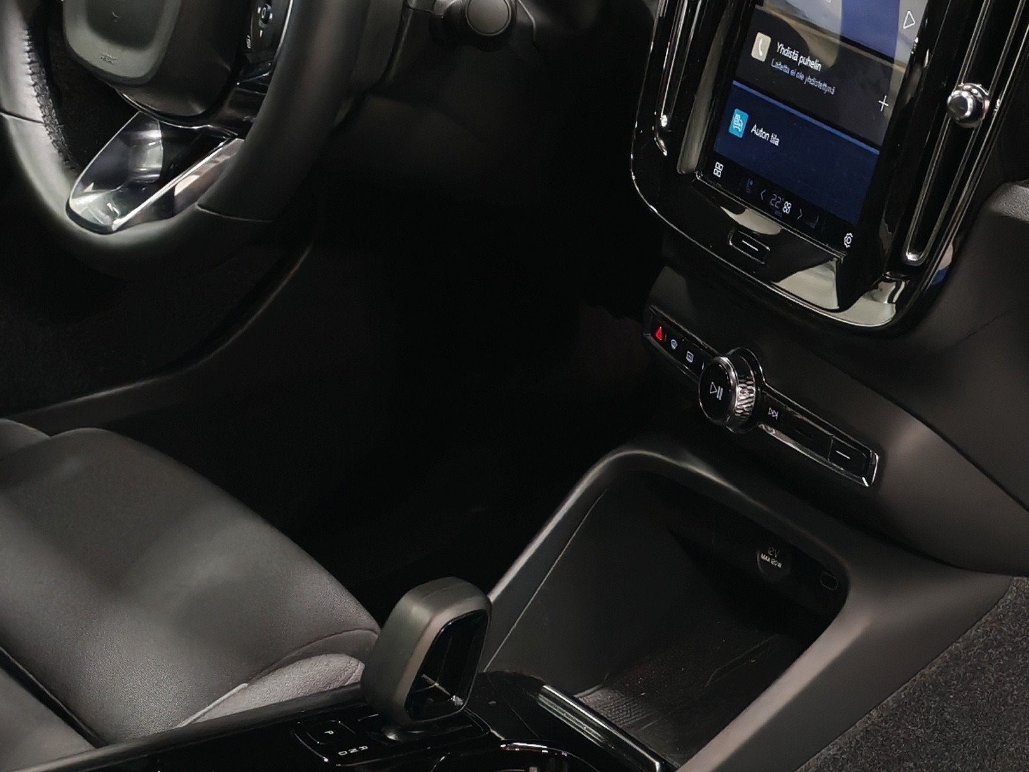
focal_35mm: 81
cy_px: 450
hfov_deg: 23.7
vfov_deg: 18.2
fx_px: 2408
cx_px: 845
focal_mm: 6.12
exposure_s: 1/50
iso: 800
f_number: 1.9
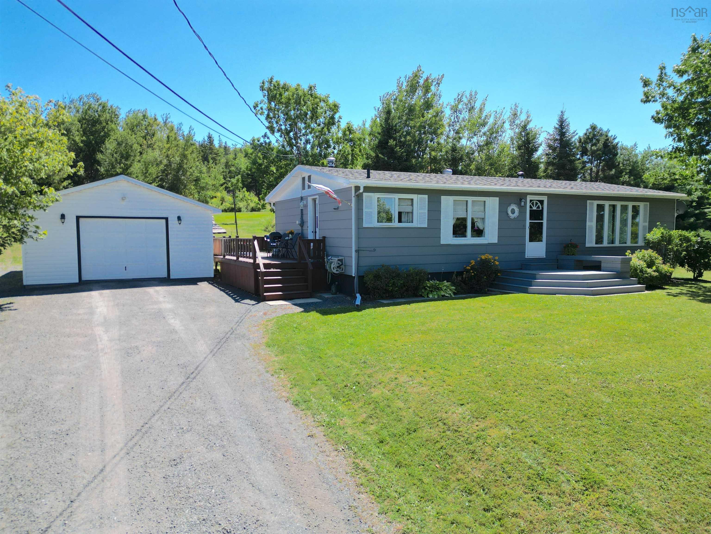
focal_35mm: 24
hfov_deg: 71.6
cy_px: 267
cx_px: 356
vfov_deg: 56.8
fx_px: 493
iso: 120
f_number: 1.7
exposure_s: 1/2500
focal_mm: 6.72
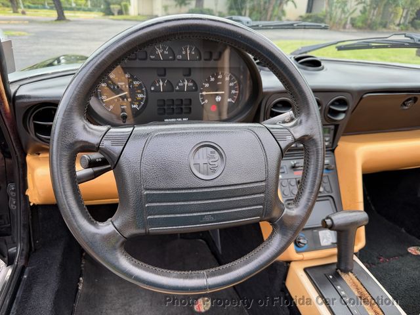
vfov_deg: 56.8
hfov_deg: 71.6
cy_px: 158
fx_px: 291
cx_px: 210
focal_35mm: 24
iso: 64
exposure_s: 1/169
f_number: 1.78
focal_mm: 6.76
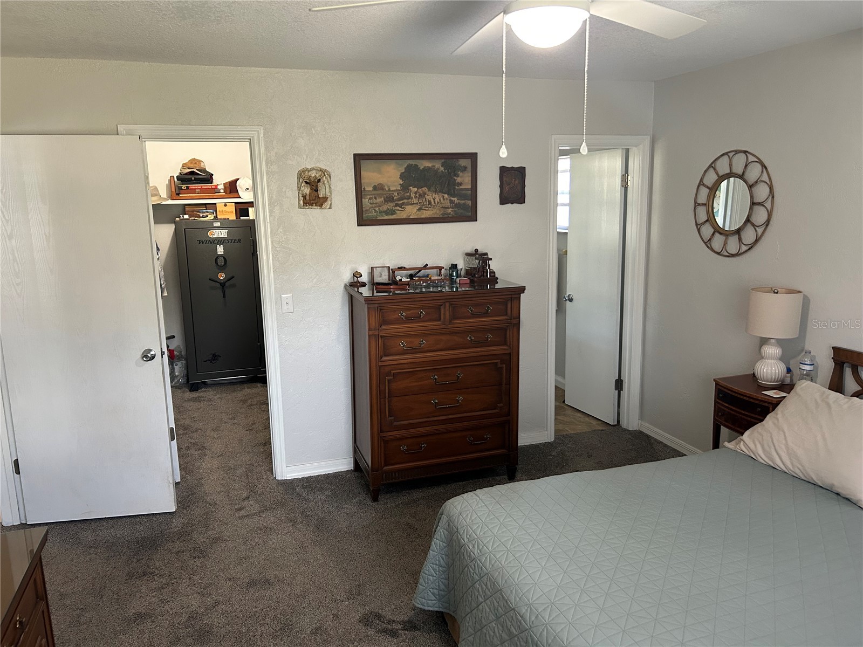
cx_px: 432
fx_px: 648
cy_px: 324
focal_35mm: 26
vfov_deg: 53.1
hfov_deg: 67.3
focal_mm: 5.7
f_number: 1.5
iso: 250
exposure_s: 1/60
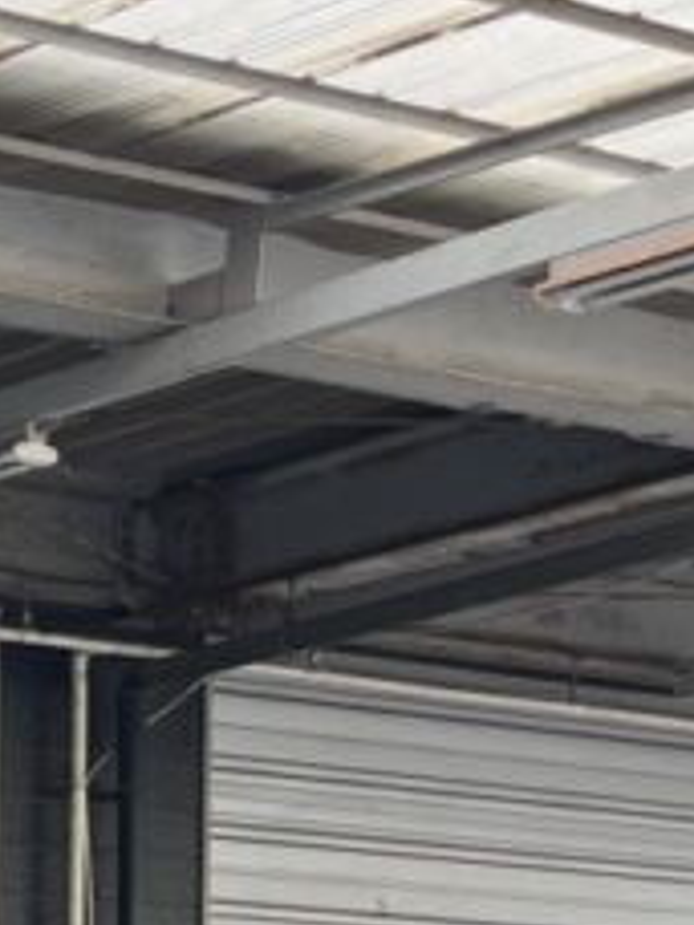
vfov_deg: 15.8
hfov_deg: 11.2
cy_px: 1258
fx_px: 3128
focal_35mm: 117
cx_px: -787
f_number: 1.6
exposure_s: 1/122
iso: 80
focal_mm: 5.1
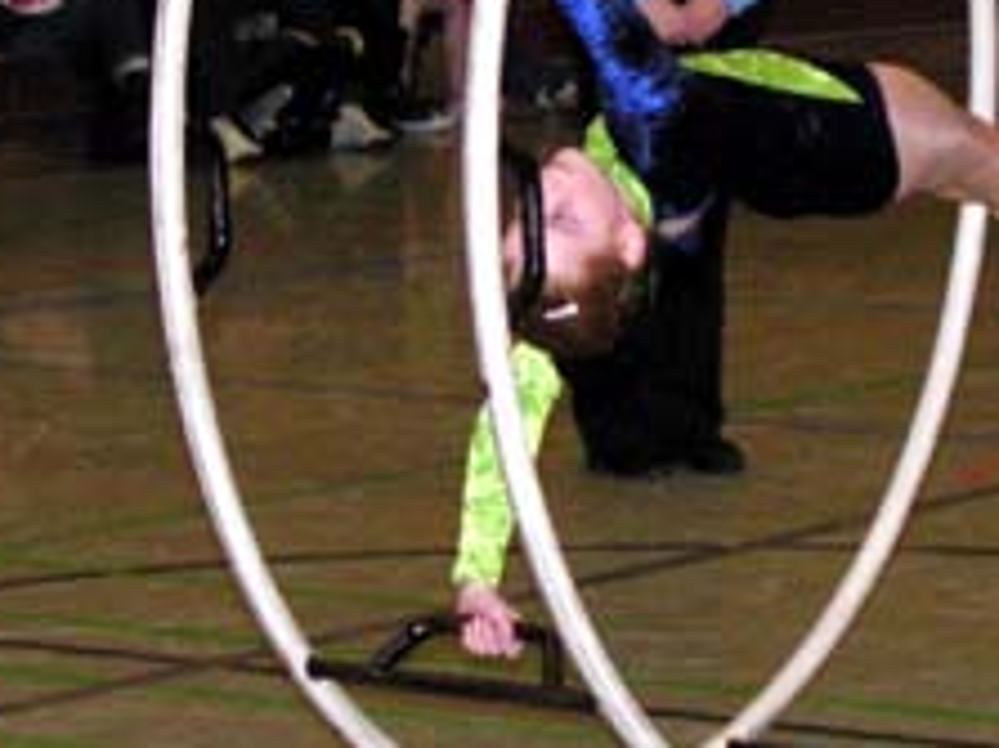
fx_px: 6375
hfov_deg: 9.0
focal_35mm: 221
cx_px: 632
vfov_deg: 6.7
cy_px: 331
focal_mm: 12.6
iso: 200
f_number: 3.2
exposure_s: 1/100
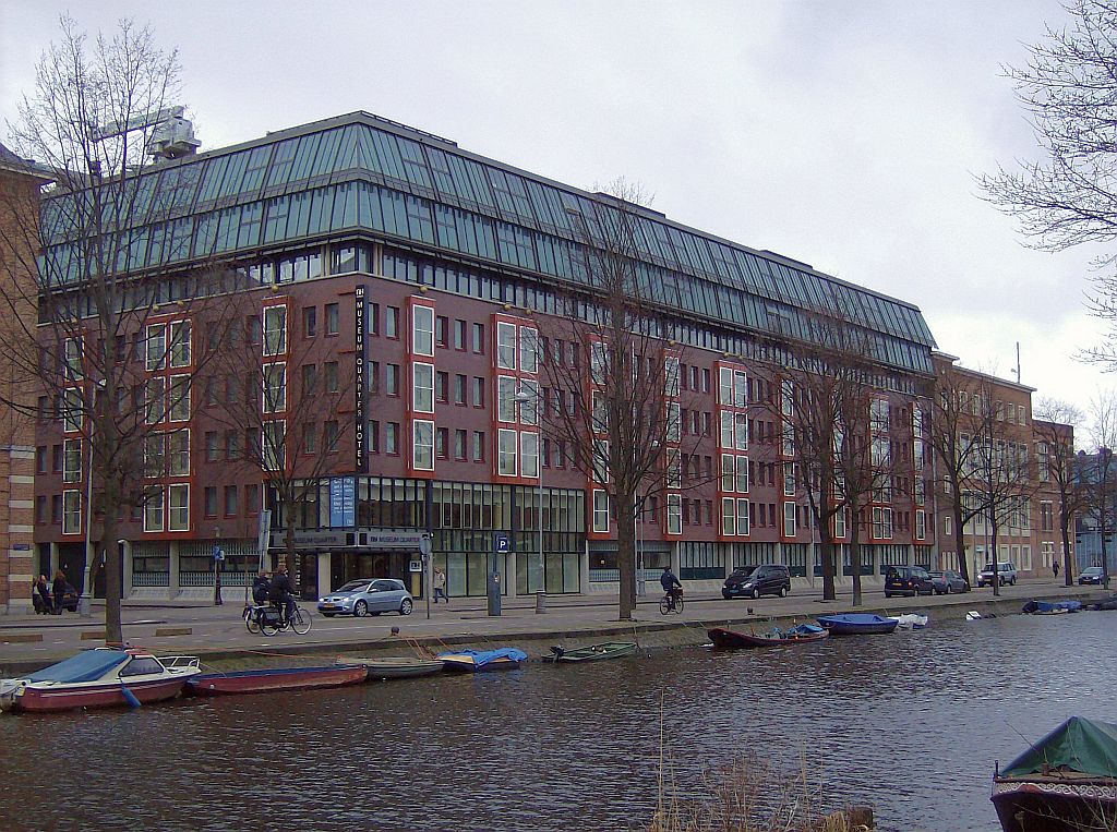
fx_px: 1481
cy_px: 416
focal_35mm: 46
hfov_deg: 41.3
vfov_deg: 31.4
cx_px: 558
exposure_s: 1/214
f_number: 3.1
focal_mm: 7.7
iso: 100
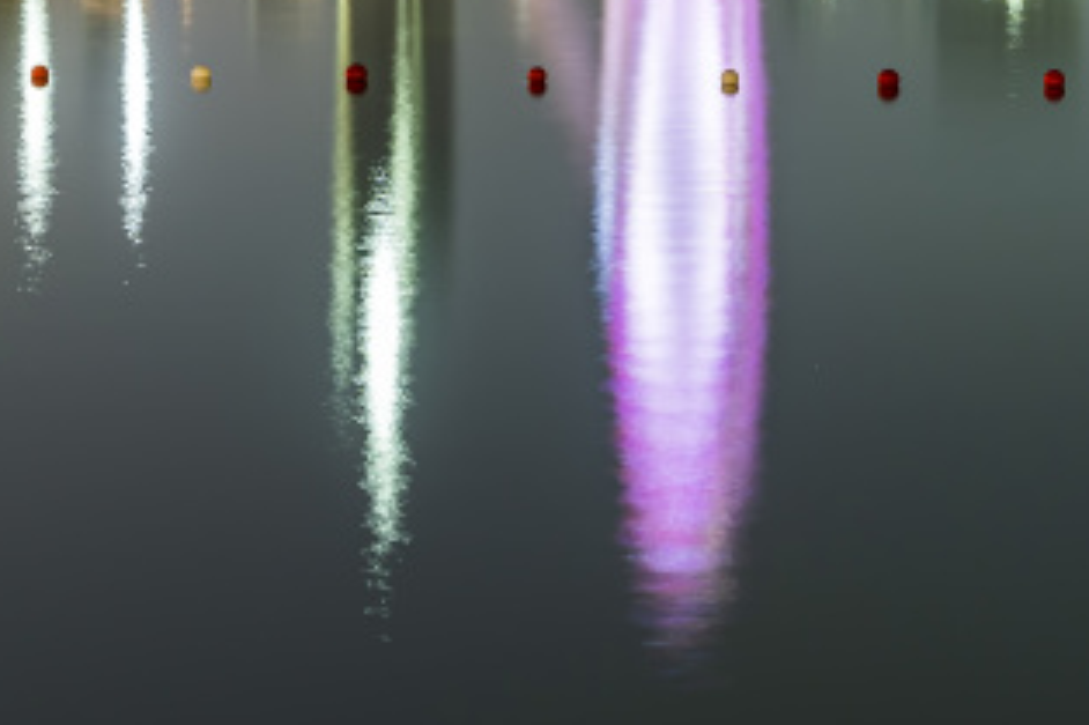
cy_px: -108
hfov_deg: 12.8
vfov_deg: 9.1
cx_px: 1807
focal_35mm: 149
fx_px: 4505
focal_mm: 39
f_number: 8
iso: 64
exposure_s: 20
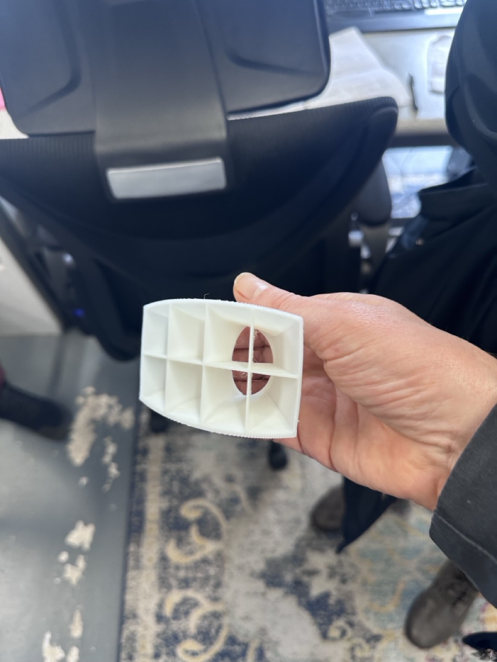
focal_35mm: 24
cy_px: 331
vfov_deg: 71.6
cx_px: 248
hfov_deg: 56.8
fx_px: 459
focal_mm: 6.86
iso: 160
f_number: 1.78
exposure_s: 1/50
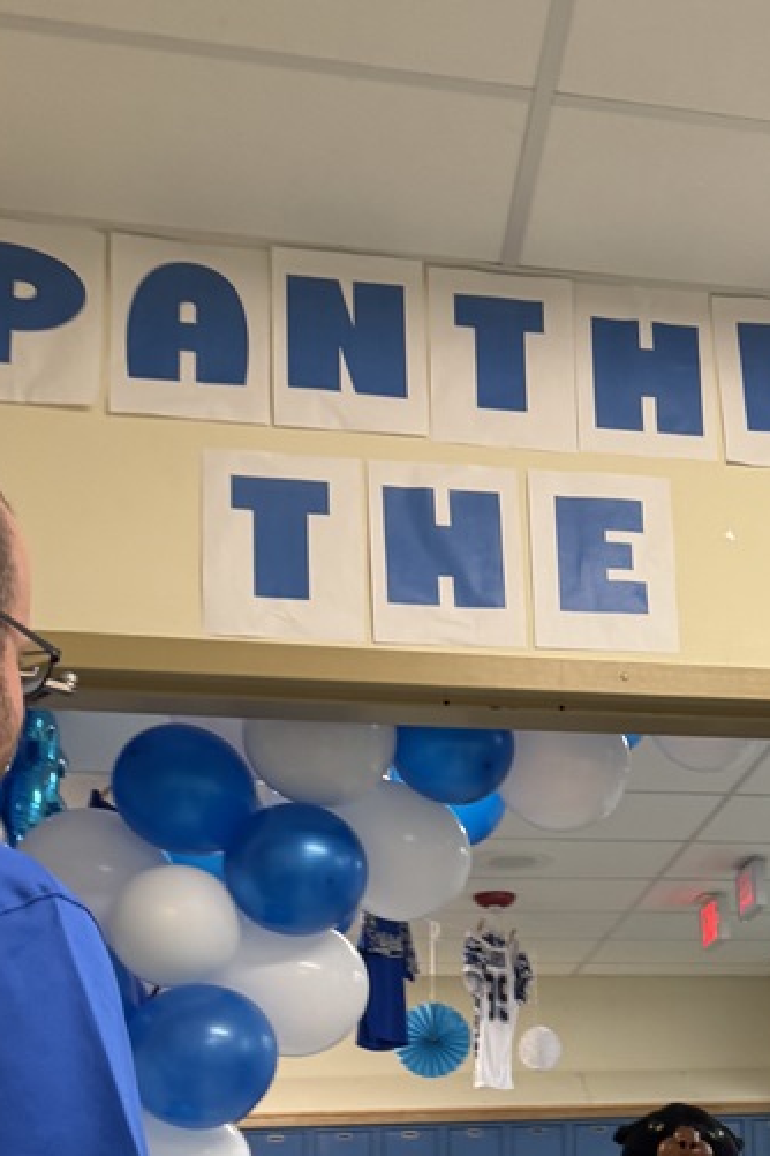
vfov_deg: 37.6
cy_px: 904
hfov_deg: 25.5
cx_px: 726
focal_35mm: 51
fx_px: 1636
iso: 125
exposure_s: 1/60
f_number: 1.78
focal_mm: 6.76
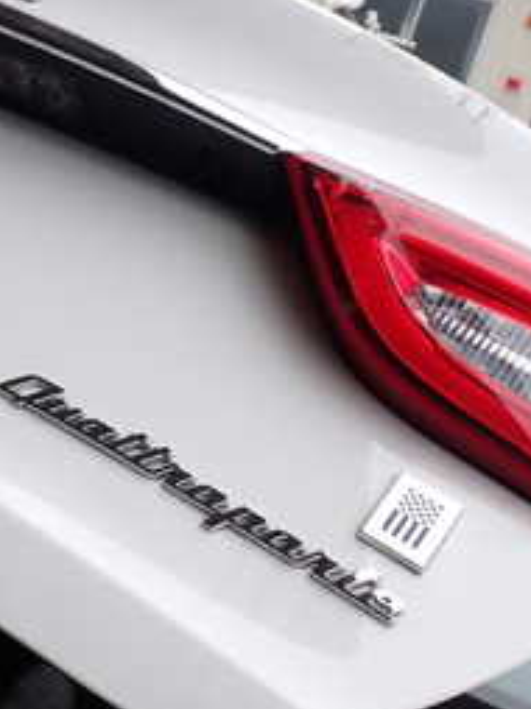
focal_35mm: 71
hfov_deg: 20.1
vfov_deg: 27.1
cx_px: 8
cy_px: 198
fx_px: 1455
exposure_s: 1/400
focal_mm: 5.4
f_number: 3.2
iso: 100
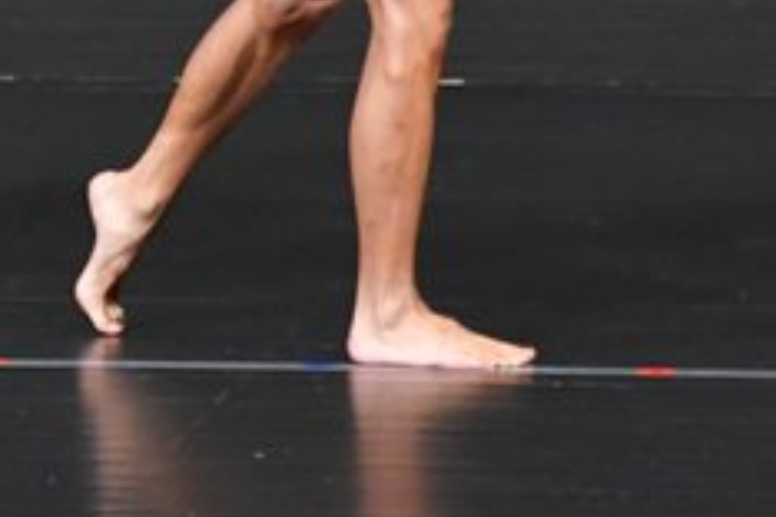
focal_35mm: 995
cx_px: -426
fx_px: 21446
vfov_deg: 1.4
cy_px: -298
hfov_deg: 2.1
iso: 4000
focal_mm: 200
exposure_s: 1/400
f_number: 5.6
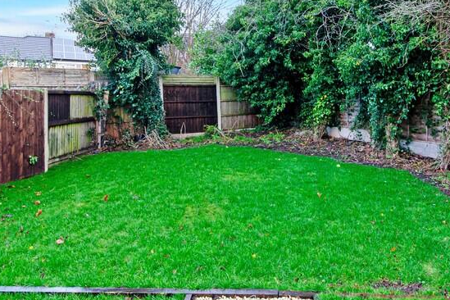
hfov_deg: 65.3
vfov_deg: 45.1
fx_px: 350
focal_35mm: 28
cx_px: 252
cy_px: 81
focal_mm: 10
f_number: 8
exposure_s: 1/60
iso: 500
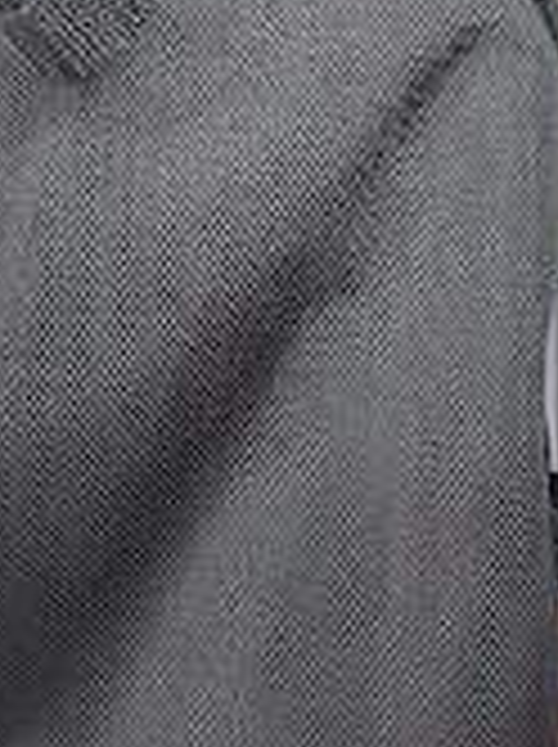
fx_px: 1250
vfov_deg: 32.1
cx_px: 284
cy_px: 112
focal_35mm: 58
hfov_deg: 25.2
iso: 500
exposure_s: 1/33
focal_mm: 5.23
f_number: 1.8
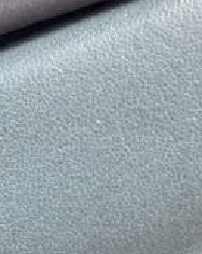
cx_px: 112
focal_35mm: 448
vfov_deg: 4.3
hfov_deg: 3.4
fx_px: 3357
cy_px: 365
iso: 250
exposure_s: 1/69
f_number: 2.8
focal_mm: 9
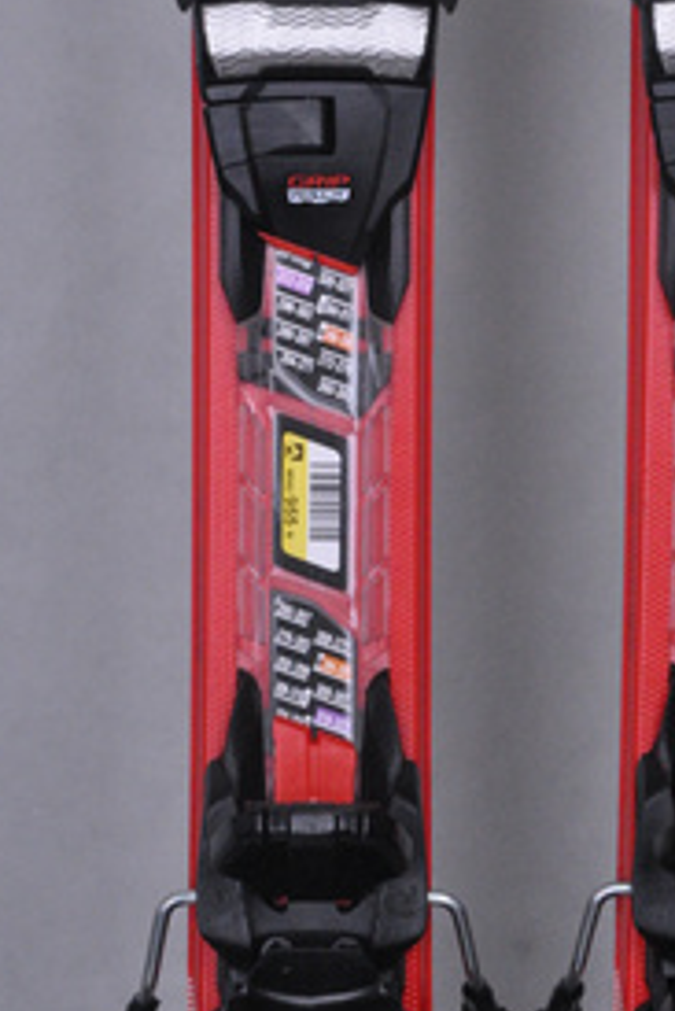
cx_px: 526
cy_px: 565
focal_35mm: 197
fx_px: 5533
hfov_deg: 7.0
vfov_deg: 10.4
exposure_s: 1/125
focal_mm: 80
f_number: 9.5
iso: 3200
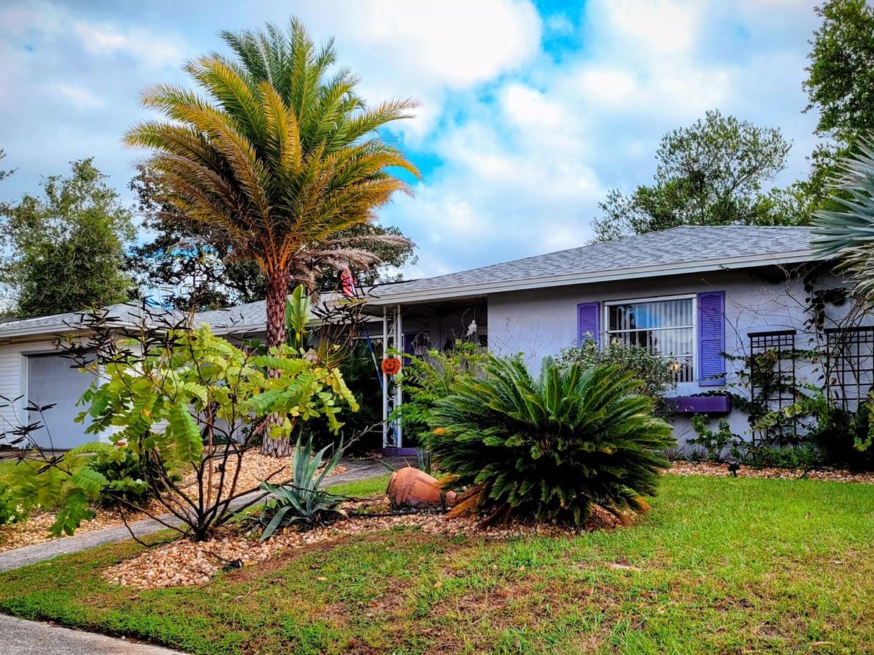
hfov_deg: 52.6
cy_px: 417
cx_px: 434
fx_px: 883
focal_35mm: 35
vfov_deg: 40.3
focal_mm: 5.4
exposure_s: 1/1358
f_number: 1.8
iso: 40
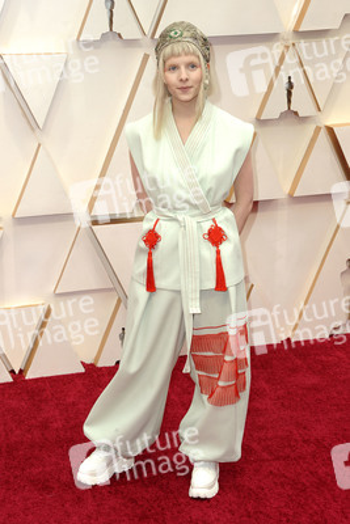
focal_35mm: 70
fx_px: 1020
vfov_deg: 28.8
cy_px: 262
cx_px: 175
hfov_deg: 19.5
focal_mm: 70
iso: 1000
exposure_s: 1/250
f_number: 7.1
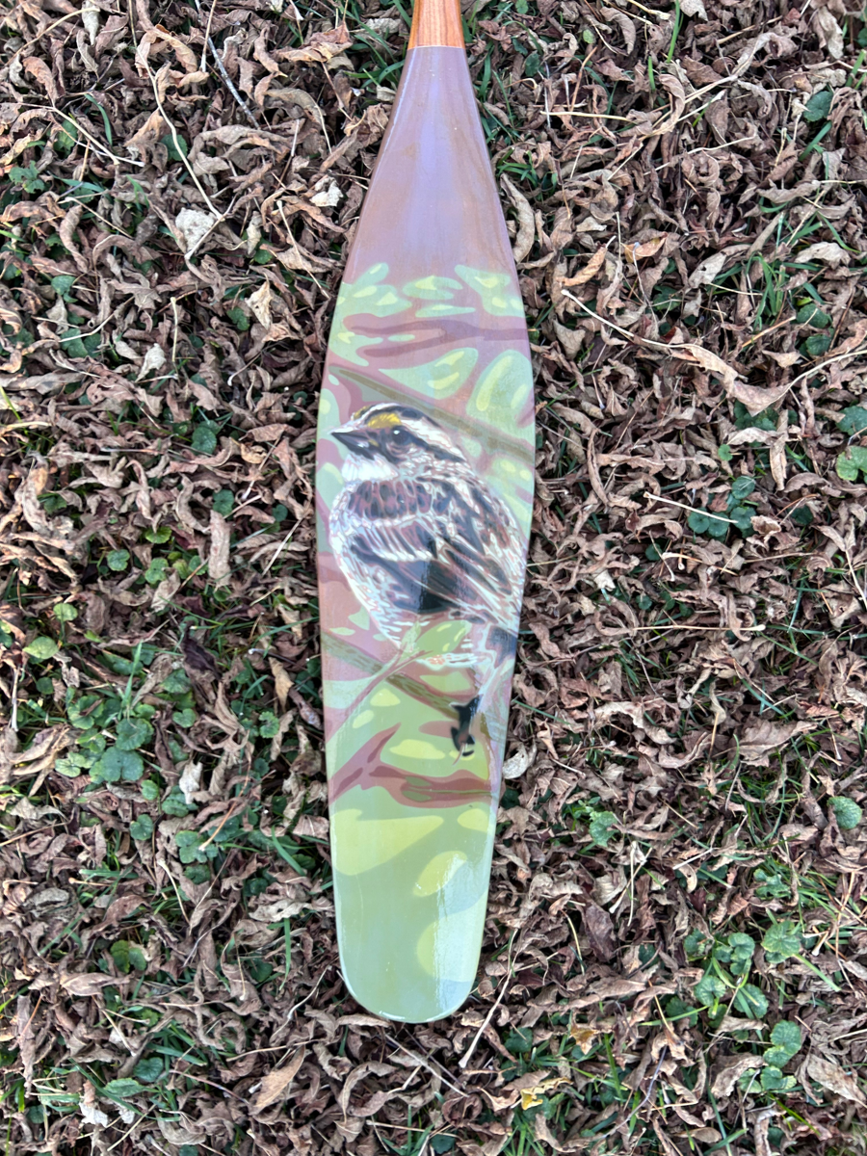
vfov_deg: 67.3
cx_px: 434
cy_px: 578
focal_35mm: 26
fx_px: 868
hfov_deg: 53.1
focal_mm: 5.7
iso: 80
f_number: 1.5
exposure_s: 1/121
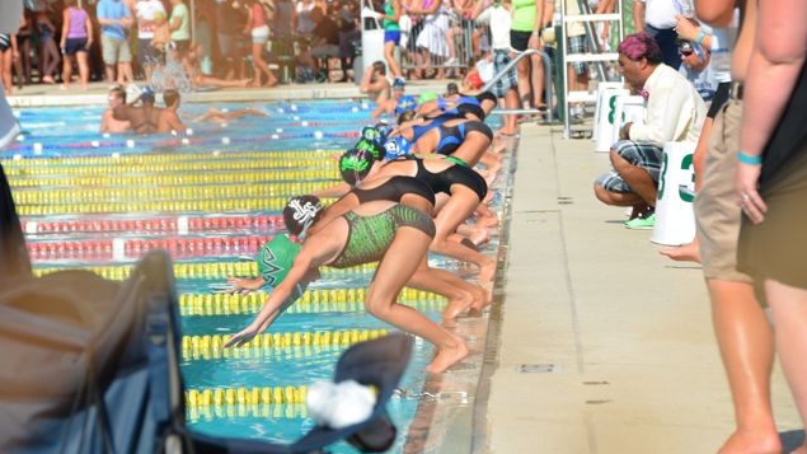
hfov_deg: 12.2
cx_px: 405
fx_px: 3787
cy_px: 215
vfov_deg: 6.9
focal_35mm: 177
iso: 100
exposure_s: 1/320
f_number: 9
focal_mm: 112
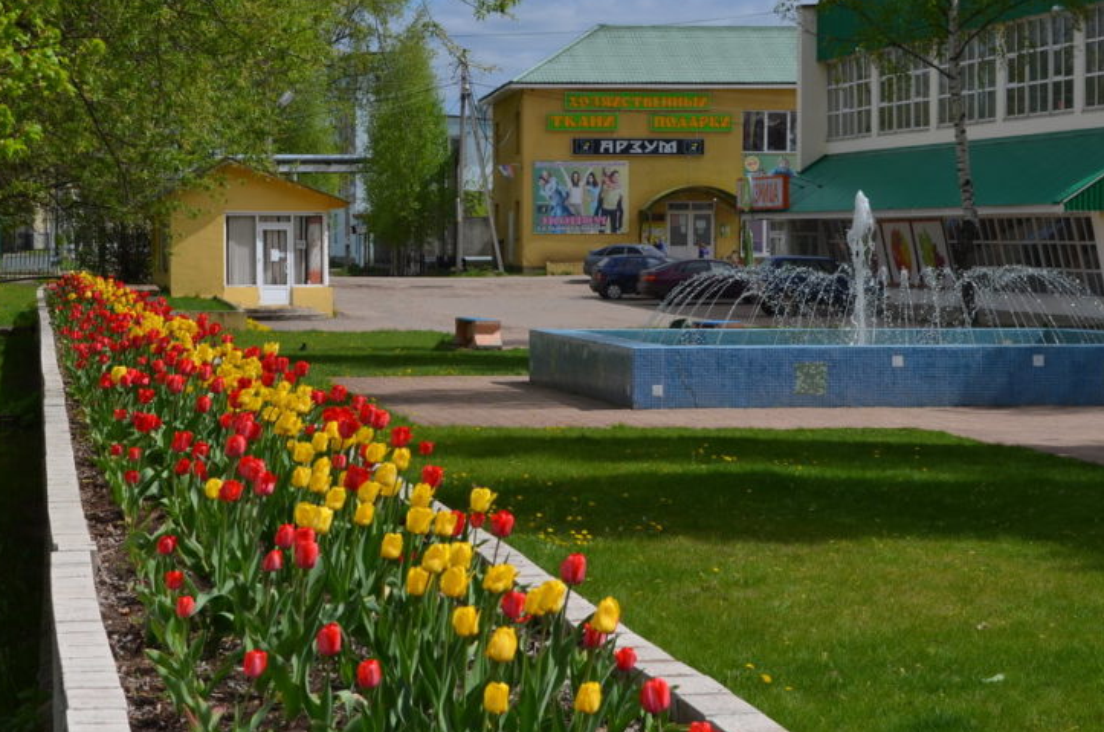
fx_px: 3122
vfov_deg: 13.4
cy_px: 353
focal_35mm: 102
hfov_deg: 20.0
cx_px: 350
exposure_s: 1/320
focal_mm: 48
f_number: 9
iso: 100
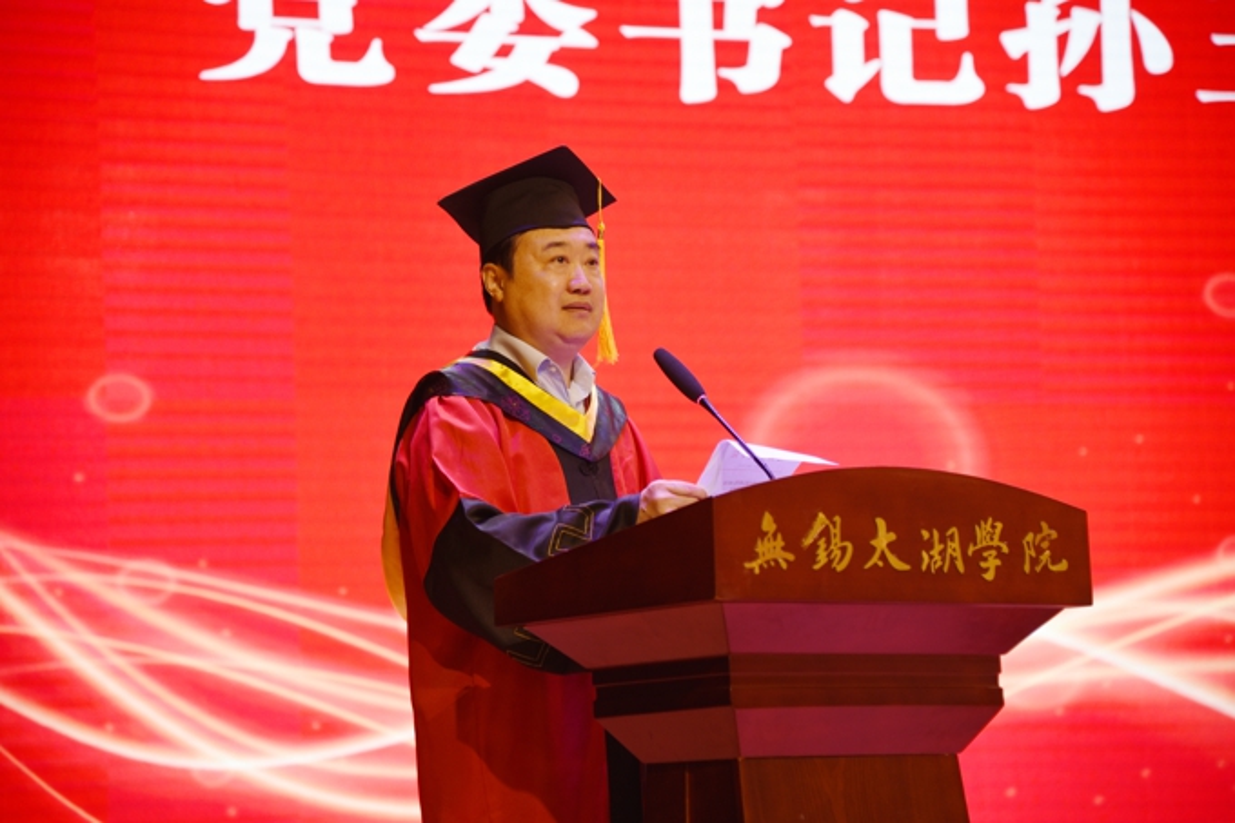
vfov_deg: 14.4
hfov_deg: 21.5
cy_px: 412
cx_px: 618
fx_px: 3258
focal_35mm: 95
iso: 220
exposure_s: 1/100
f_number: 4
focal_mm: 95
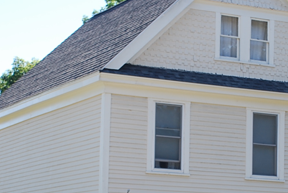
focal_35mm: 135
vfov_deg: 10.1
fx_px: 1082
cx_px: 209
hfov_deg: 15.1
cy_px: 181
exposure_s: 1/125
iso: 100
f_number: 5.6
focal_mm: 32
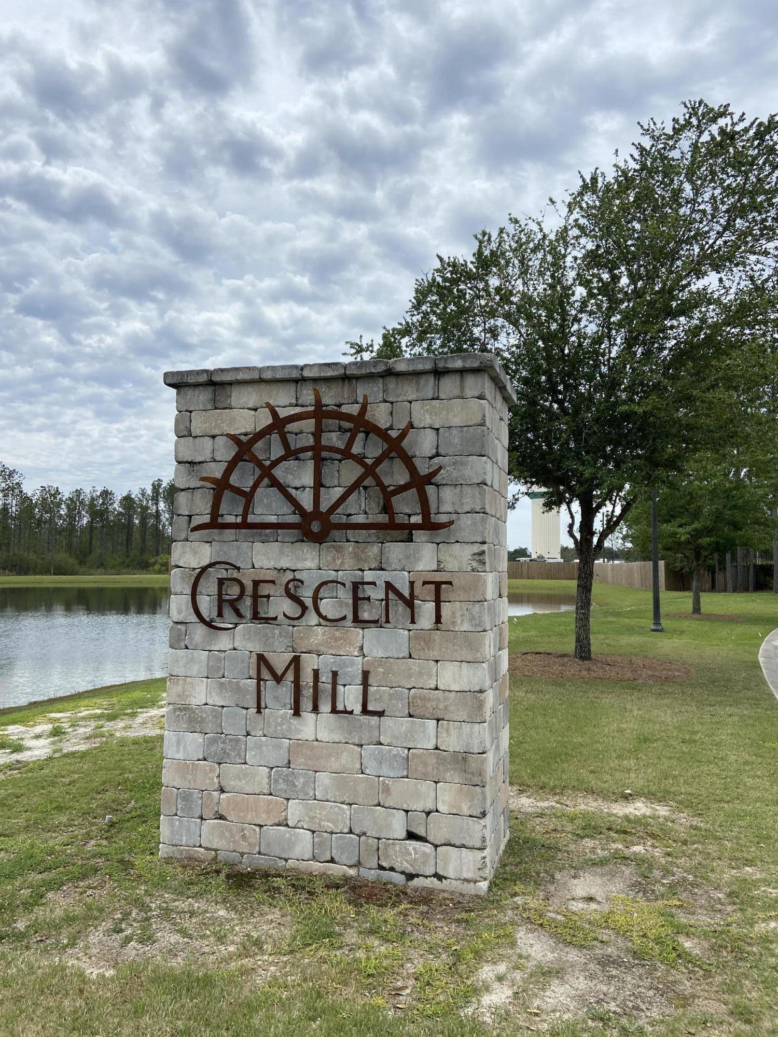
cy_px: 518
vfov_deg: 67.3
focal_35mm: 26
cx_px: 389
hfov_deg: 53.1
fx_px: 779
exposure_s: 1/4115
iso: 32
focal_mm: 4.25
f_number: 1.8
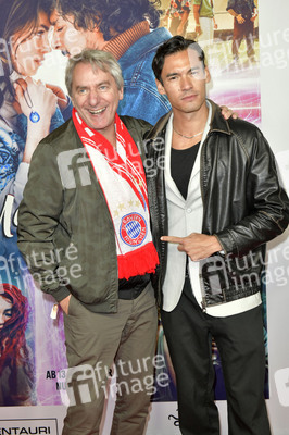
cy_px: 218
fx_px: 579
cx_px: 144
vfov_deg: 41.1
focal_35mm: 48
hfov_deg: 28.0
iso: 2000
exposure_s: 1/200
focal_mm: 48
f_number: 7.1
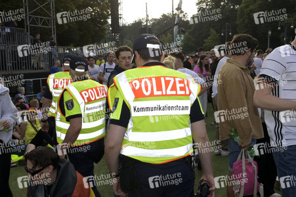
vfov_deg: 35.0
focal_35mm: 38
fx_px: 312
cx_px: 148
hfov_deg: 50.7
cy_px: 98
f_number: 18
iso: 1000
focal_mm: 38
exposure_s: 1/160
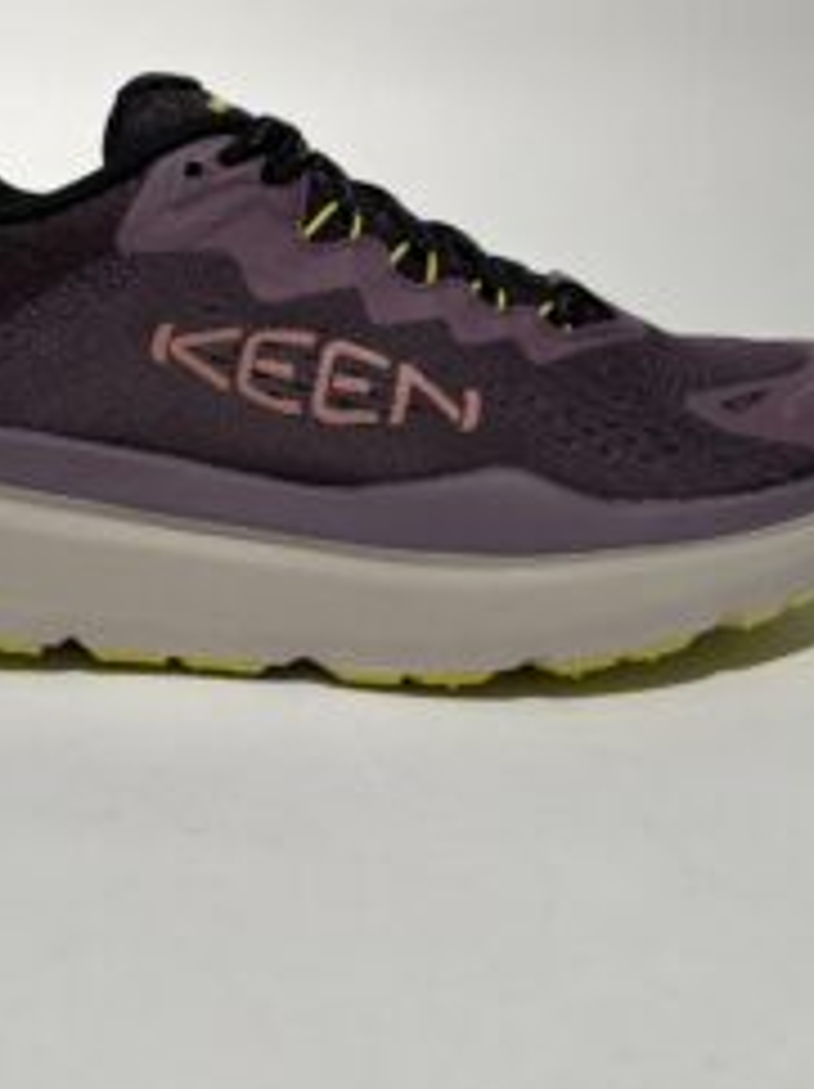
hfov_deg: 33.4
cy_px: 252
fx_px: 1351
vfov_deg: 42.3
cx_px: 310
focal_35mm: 43
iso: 50
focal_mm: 5.1
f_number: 1.6
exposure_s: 1/304
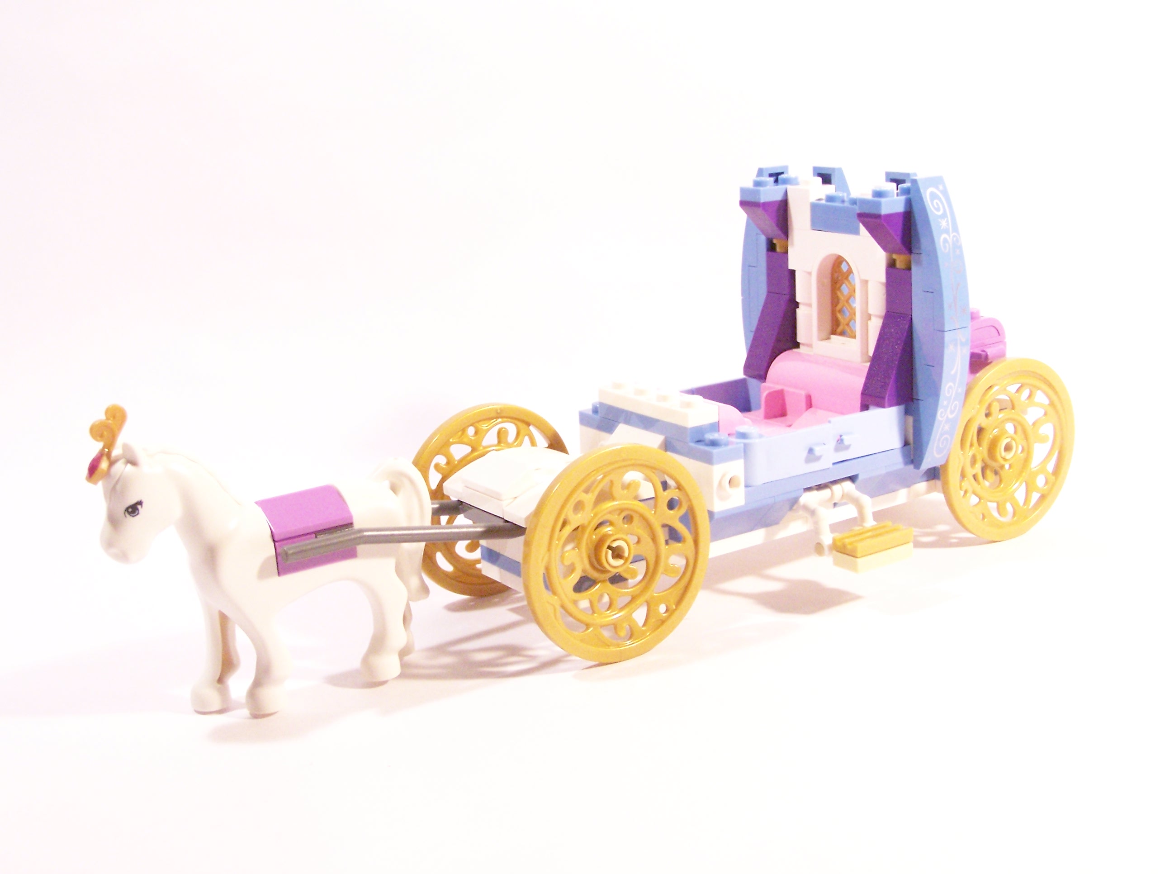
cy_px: 437
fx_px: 1716
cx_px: 582
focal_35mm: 51
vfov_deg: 28.6
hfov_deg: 37.5
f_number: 3.6
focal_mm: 8.5
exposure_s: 1/30
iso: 400
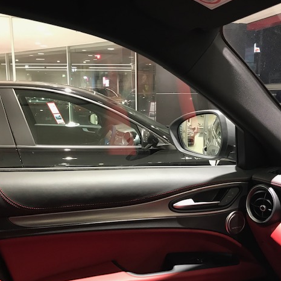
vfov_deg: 48.5
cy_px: 141
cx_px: 150
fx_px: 312
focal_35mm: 34
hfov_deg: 48.4
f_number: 1.8
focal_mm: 3.99
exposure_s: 1/17
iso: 80
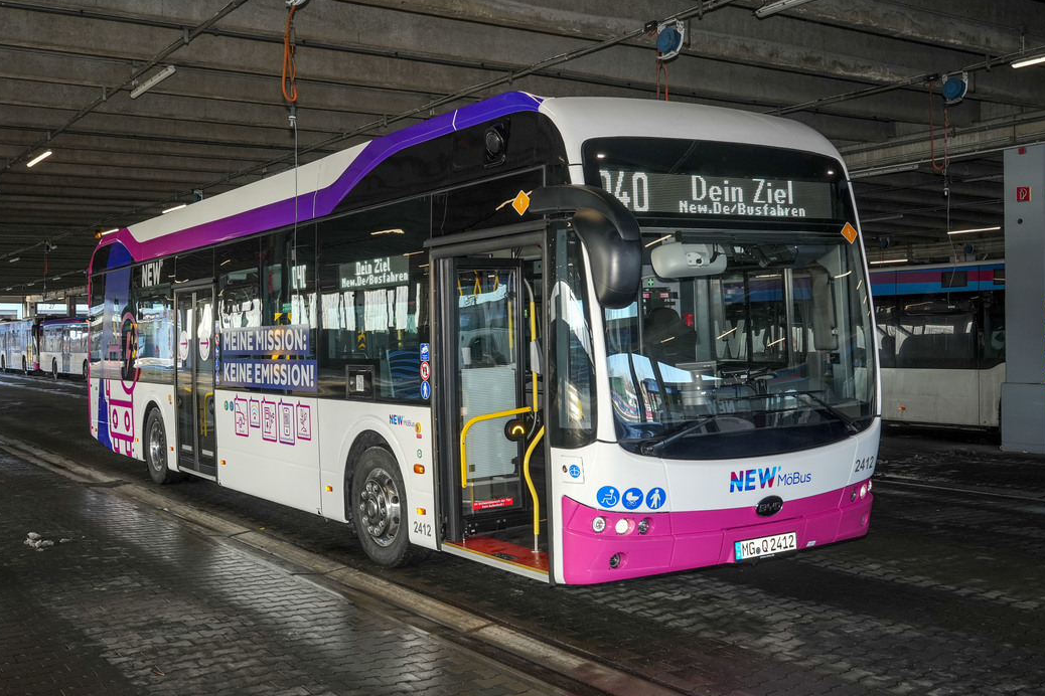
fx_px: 1074
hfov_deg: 51.8
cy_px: 334
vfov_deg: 35.9
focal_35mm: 37
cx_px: 469
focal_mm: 32
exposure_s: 1/60
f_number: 7.1
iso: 400
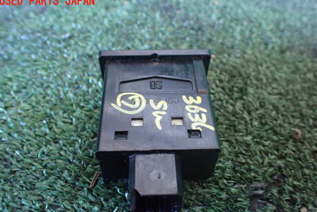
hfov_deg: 58.7
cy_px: 117
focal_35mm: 32
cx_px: 159
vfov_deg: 41.1
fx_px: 282
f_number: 2.3
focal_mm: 5.4
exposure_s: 1/30
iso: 1000
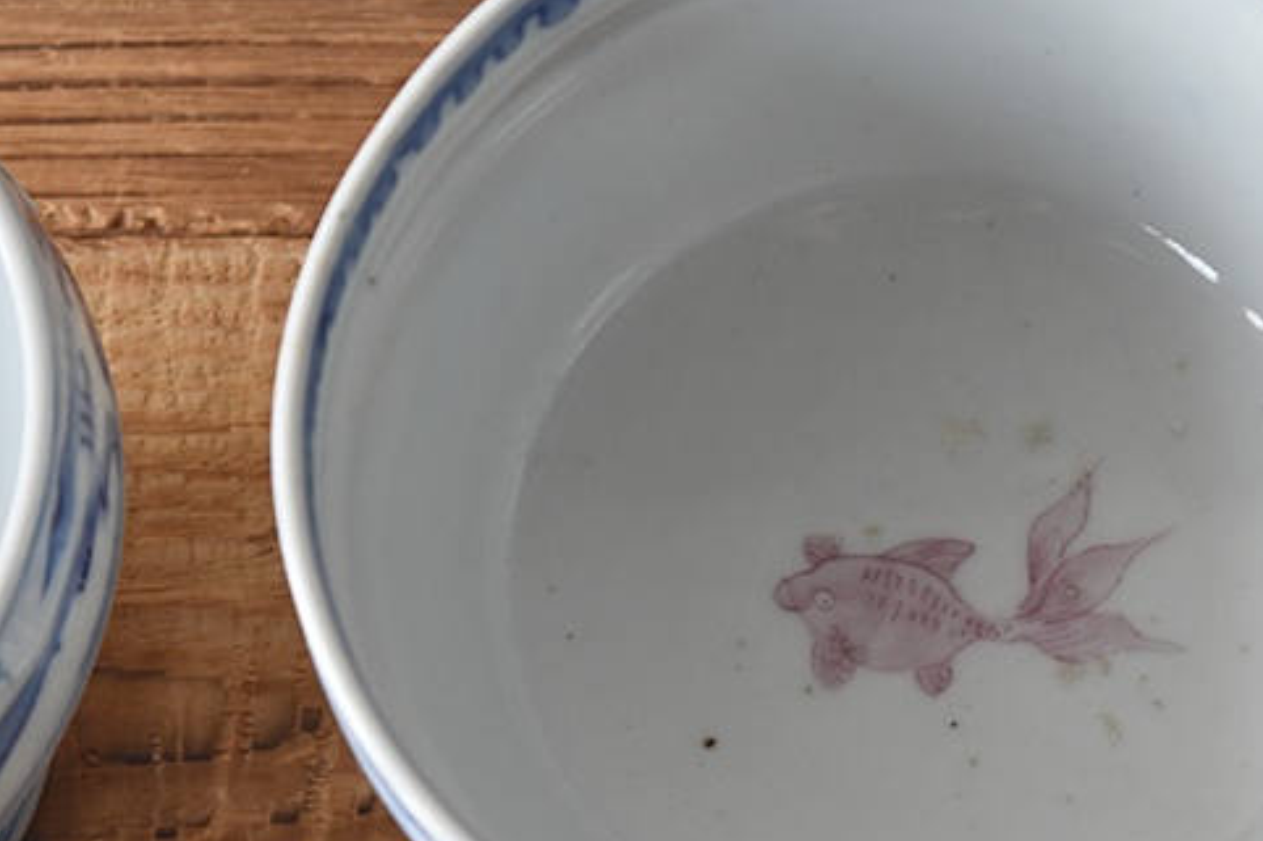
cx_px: 941
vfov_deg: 10.0
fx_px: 4799
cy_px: 502
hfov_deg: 14.9
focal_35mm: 137
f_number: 5.6
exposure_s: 1/20
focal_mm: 55
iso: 800
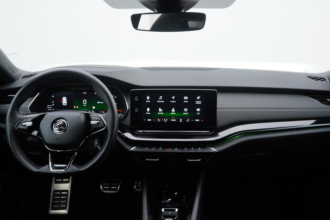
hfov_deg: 53.1
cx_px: 165
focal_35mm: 36
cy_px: 110
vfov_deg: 36.9
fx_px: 330
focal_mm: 24
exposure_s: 1/50
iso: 125
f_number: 3.2
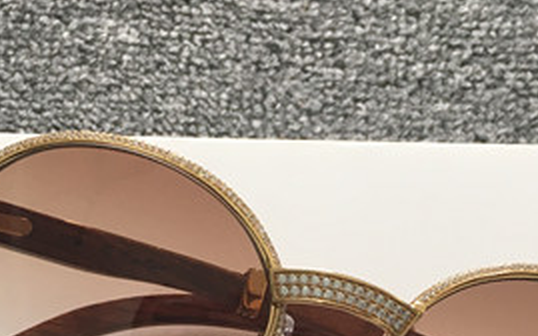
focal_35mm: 80
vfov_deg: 15.6
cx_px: 284
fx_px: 1173
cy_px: 425
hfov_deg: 25.8
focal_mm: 4.15
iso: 32
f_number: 2.2
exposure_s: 1/33
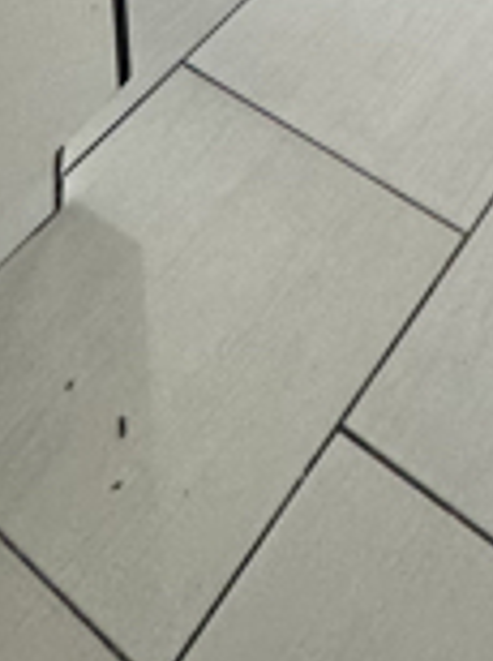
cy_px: -901
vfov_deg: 15.5
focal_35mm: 70
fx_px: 1333
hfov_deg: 20.2
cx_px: 514
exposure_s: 1/120
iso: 125
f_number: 2.2
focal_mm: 2.22
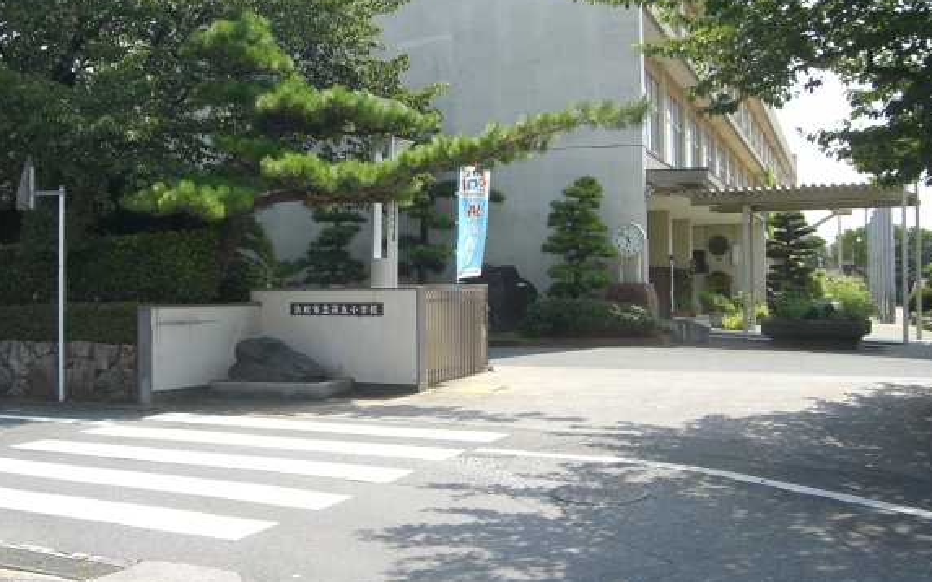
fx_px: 1143
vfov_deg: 28.5
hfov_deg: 44.3
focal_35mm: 45
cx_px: 436
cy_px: 239
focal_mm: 6.2
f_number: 4.3
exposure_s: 1/250
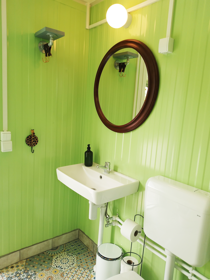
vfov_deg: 52.6
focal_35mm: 35
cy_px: 140
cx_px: 105
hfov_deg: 40.7
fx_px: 283
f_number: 2.3
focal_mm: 3.94
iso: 50
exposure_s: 1/125
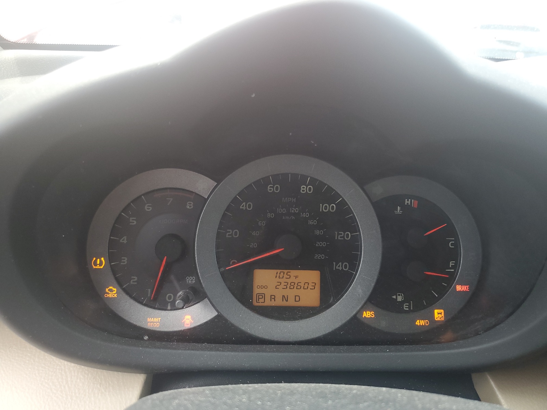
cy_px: 205
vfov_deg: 53.1
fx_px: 411
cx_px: 274
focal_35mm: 26
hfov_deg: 67.3
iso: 62
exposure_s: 1/120
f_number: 1.5
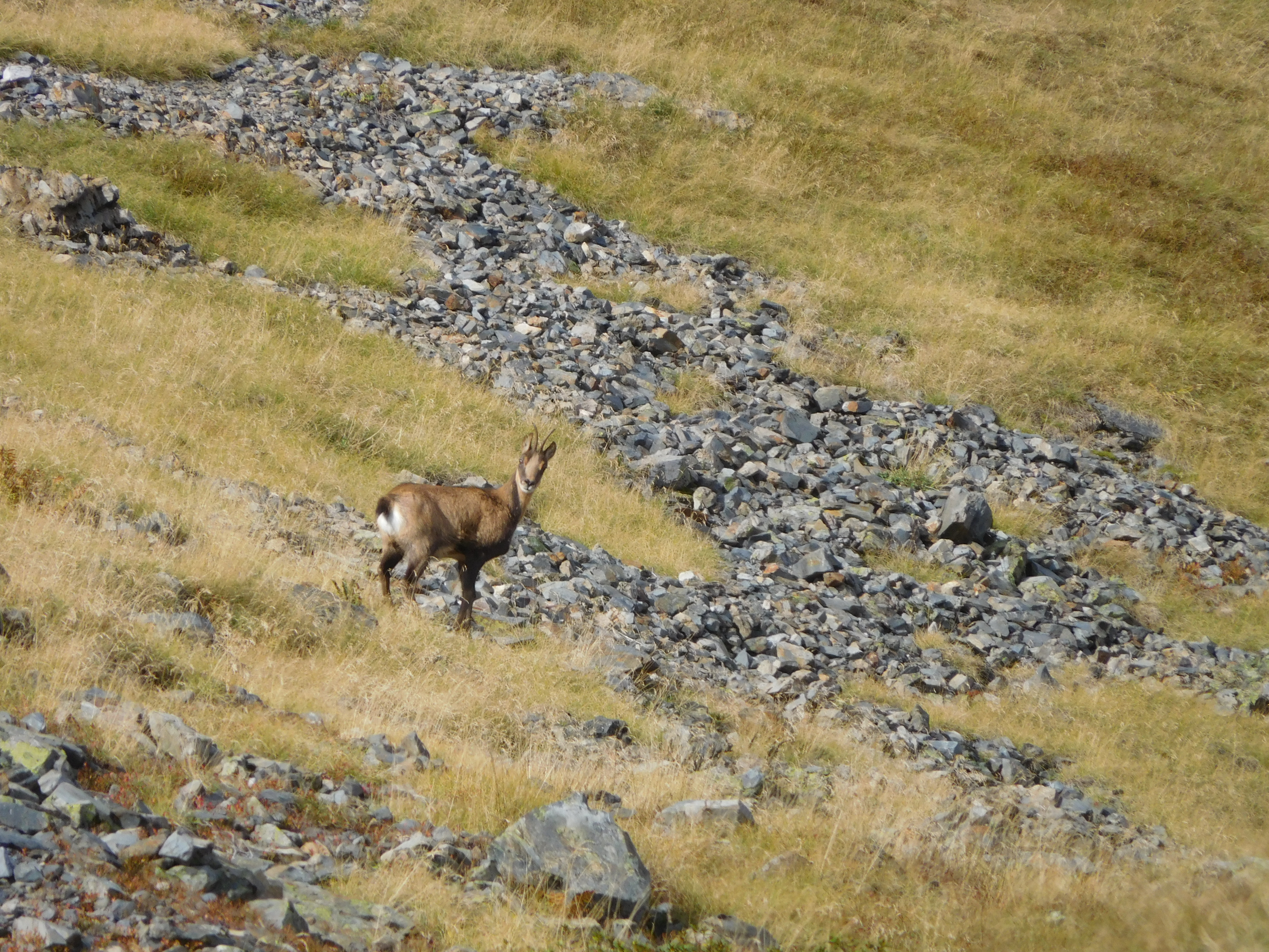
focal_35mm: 450
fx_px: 16497
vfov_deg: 3.3
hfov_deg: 4.4
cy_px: 476
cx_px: 634
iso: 125
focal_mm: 80.3
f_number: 6.4
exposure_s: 1/250
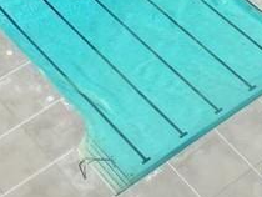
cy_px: -75
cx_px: 158
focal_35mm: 117
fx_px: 887
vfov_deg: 12.2
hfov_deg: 16.8
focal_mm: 6.72
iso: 100
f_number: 1.7
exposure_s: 1/4000
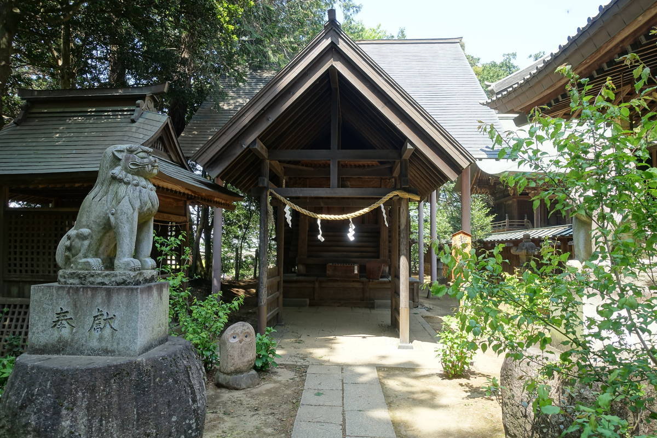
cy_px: 219
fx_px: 438
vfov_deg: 53.1
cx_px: 328
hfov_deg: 73.7
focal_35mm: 24
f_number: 4
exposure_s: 1/80
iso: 125
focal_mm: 8.8
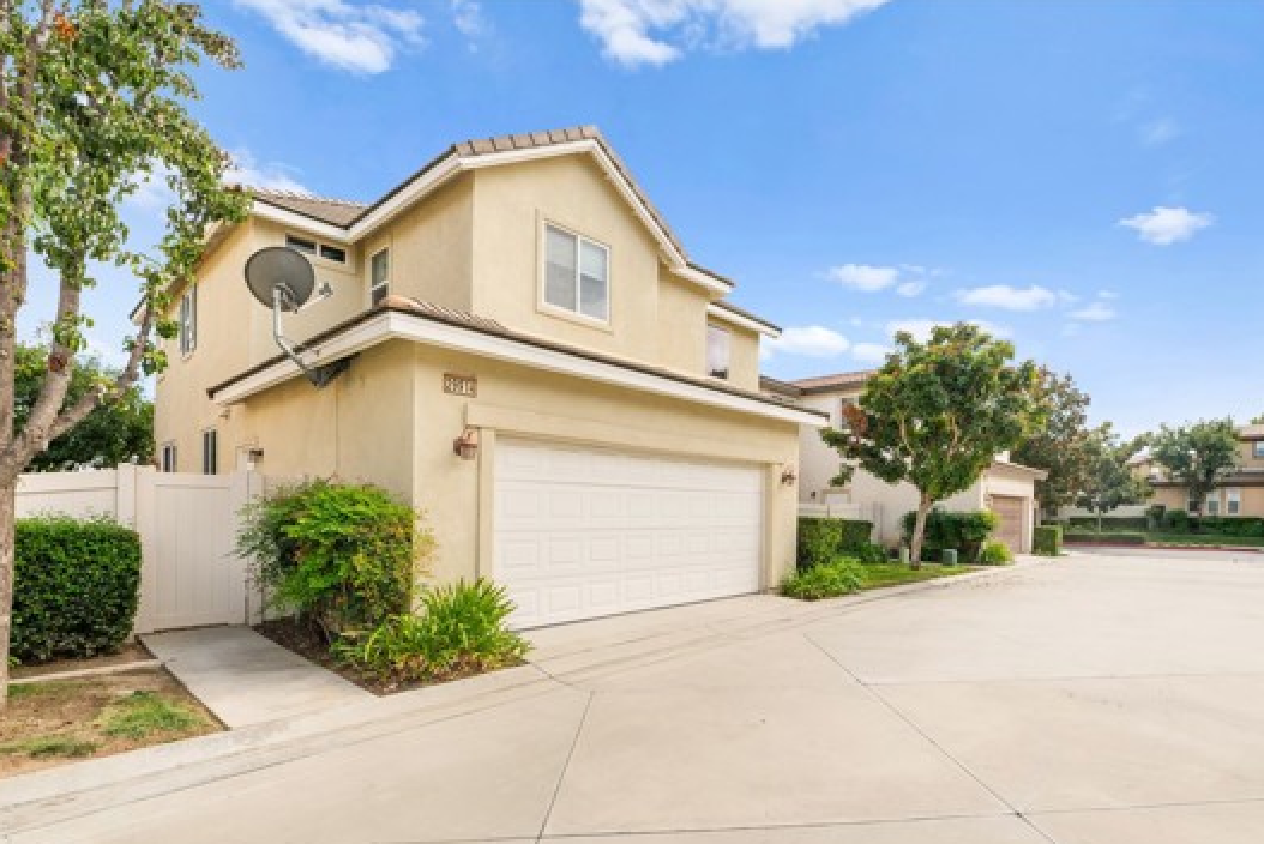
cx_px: 708
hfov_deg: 92.8
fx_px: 597
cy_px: 507
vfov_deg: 69.8
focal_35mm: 17
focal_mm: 14
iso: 320
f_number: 8
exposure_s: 1/3200
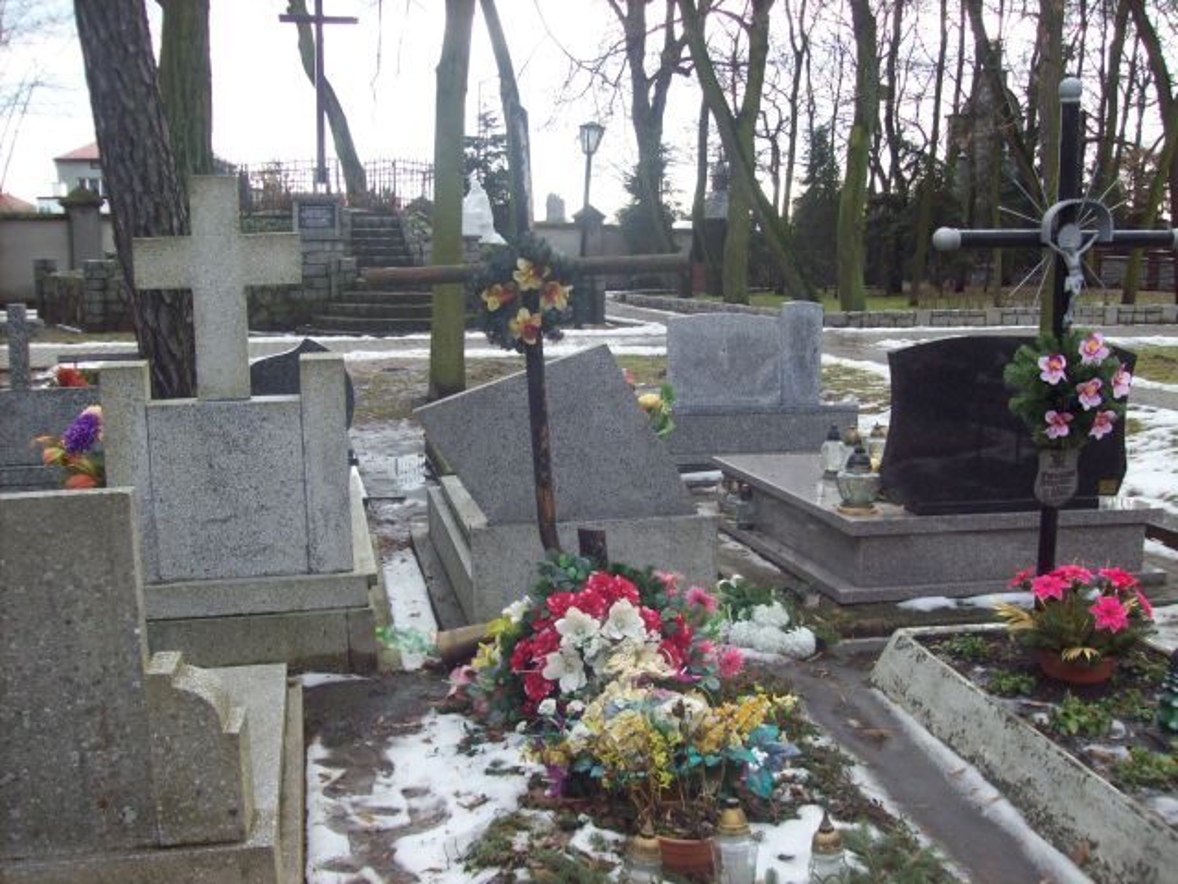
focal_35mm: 36
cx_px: 589
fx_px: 1225
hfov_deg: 51.4
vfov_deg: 39.7
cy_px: 442
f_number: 2.7
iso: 80
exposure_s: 1/126
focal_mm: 6
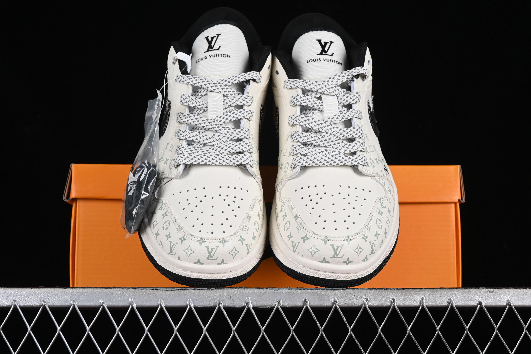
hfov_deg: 27.0
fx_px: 1106
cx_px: 266
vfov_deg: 18.2
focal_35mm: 75
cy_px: 177
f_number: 8
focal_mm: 50
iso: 160
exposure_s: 1/80
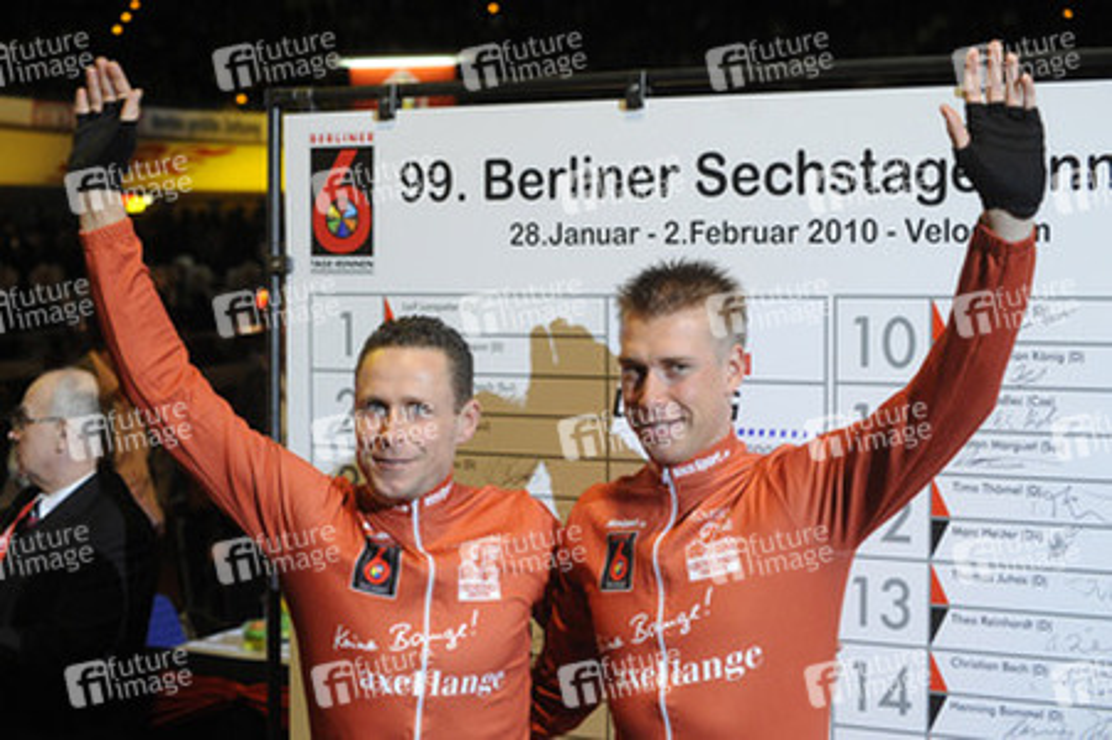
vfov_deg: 19.4
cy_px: 370
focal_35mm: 70
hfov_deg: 28.9
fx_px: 2161
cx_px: 556
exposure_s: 1/160
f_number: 5.6
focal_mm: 70
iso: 4000
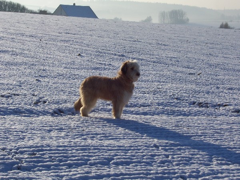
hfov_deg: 19.3
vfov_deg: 14.5
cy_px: 90
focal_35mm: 102
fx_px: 707
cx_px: 120
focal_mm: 16.8
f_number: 9.5
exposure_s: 1/350
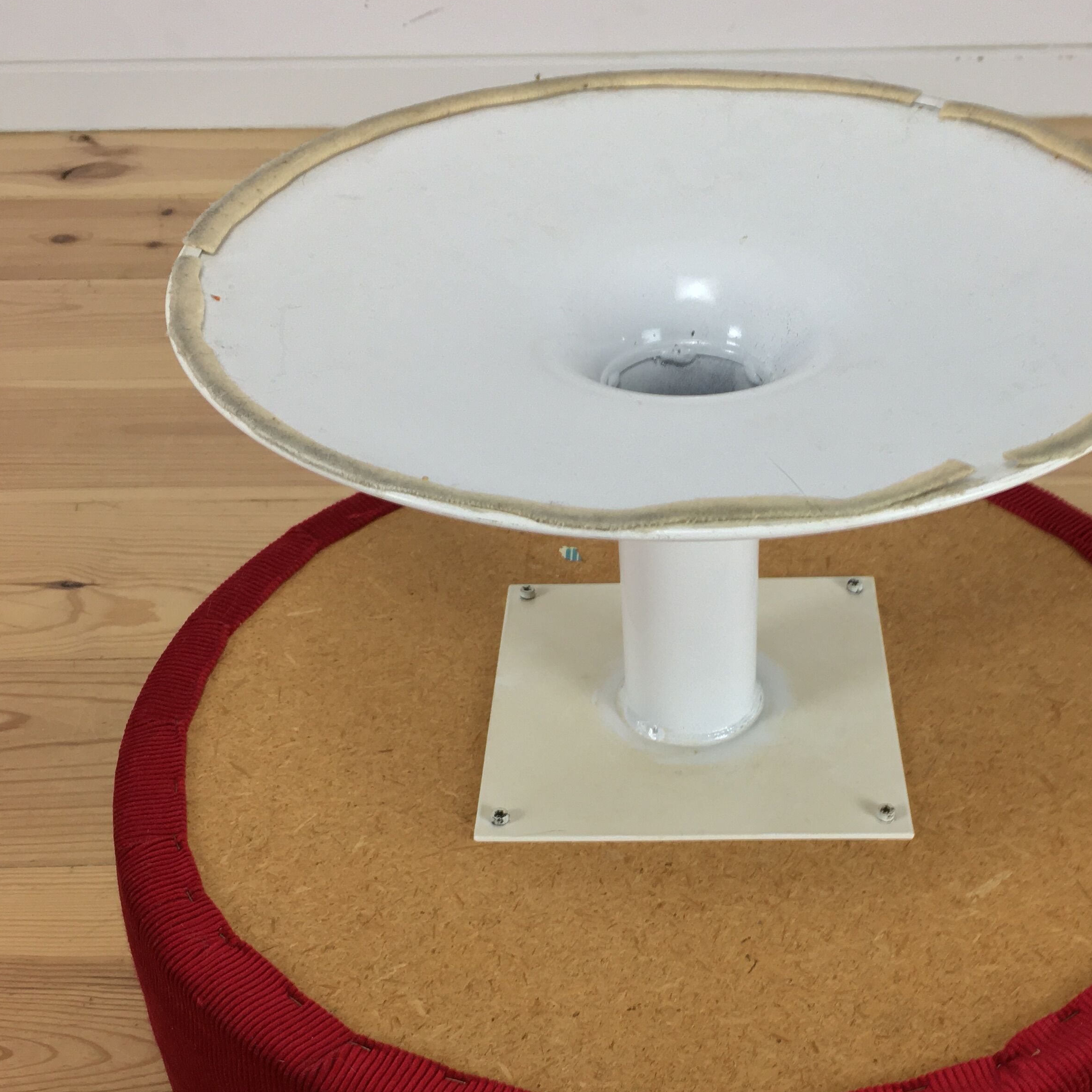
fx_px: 1570
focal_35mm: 44
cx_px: 675
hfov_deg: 38.1
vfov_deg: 38.0
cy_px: 719
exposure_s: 1/33
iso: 32
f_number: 2.2
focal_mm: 4.15
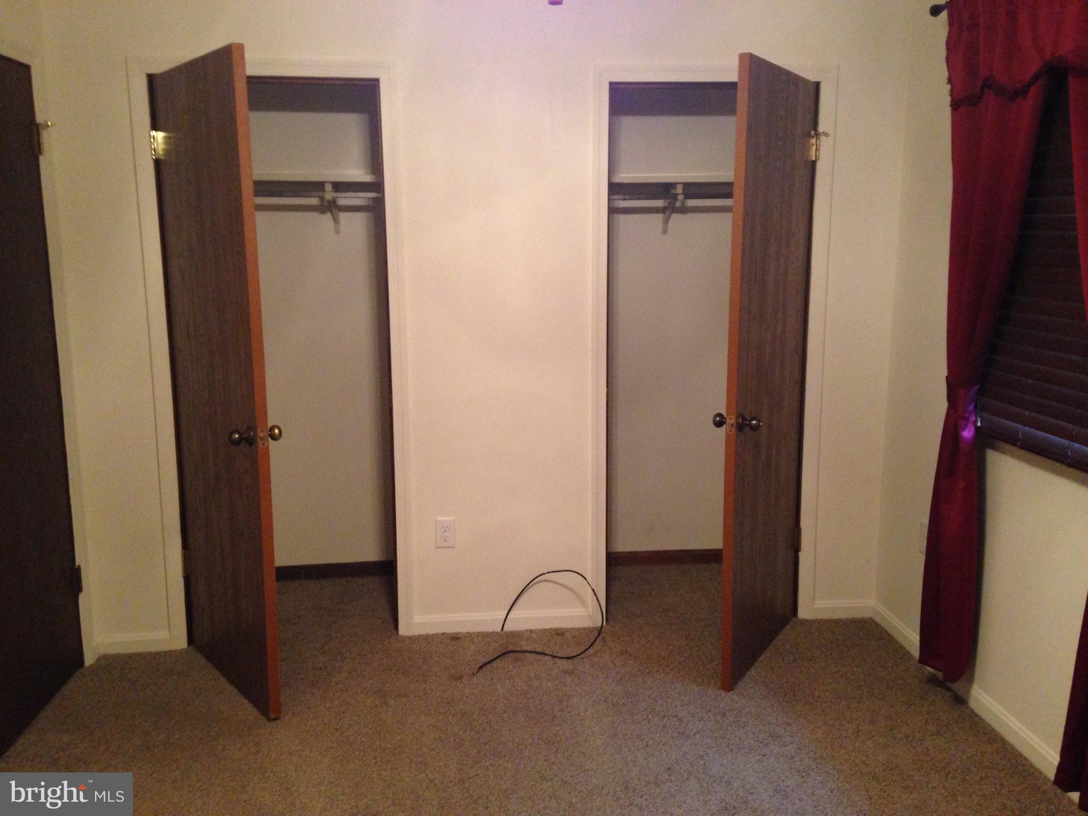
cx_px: 544
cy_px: 408
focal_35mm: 33
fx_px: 1037
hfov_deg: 55.4
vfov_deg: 42.9
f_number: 2.4
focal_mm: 4.12
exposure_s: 1/20
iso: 320
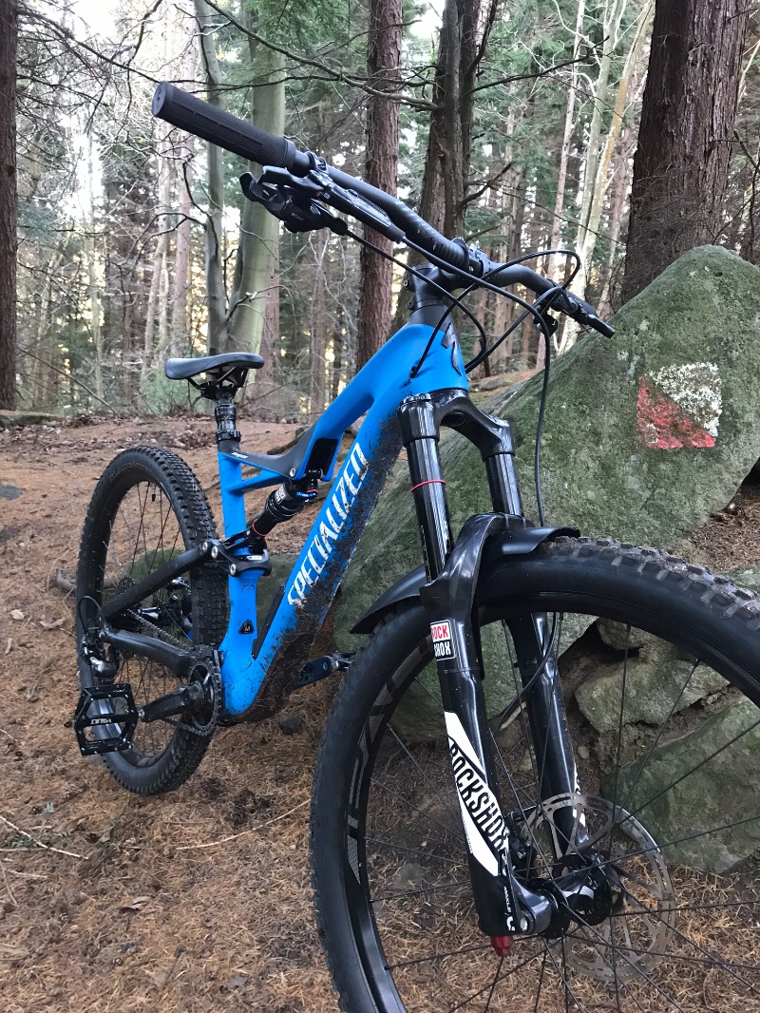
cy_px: 506
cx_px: 380
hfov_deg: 49.8
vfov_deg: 63.4
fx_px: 819
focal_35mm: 28
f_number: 1.8
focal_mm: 3.99
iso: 100
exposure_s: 1/17
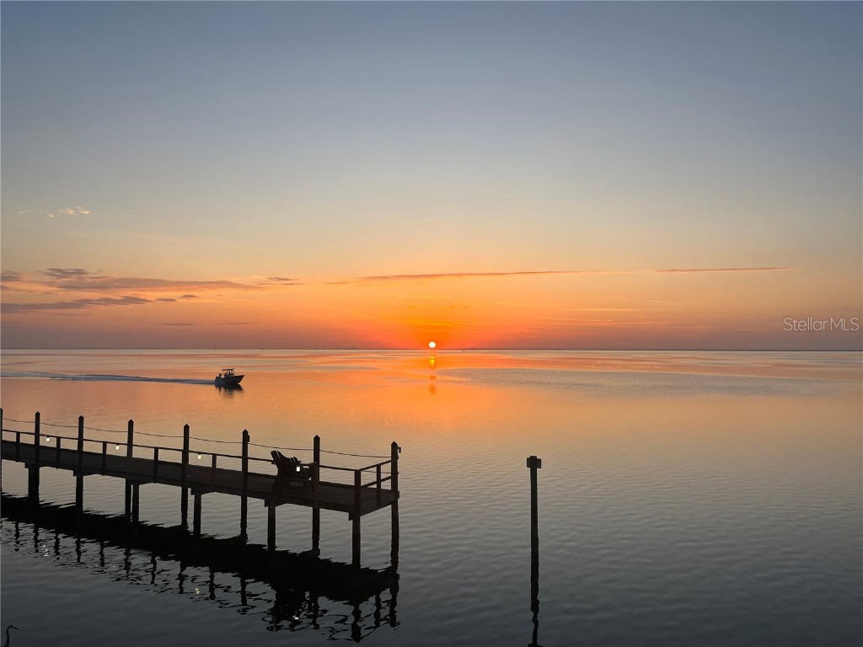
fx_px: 648
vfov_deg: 53.1
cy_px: 324
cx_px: 432
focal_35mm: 26
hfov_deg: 67.3
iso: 50
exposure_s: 1/845
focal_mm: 5.1
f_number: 1.6
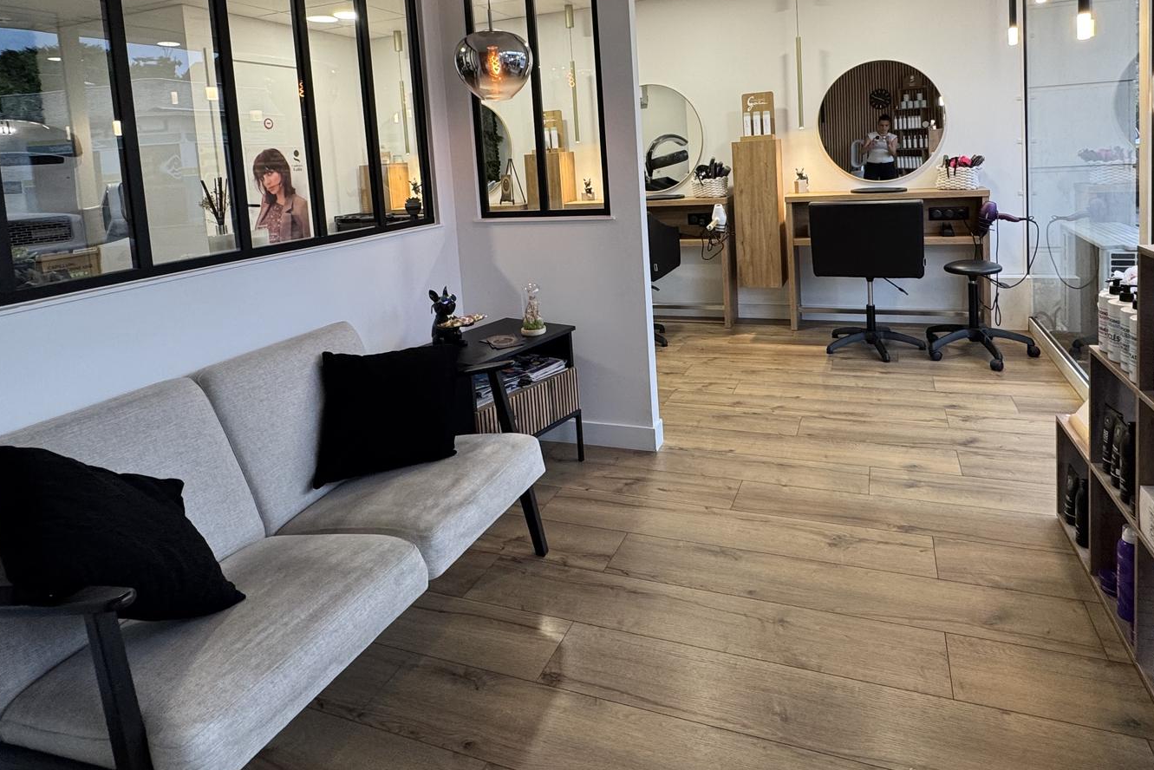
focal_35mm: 21
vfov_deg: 57.0
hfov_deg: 80.9
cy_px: 208
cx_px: 639
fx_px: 673
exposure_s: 1/100
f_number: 2.2
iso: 160
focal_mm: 2.22
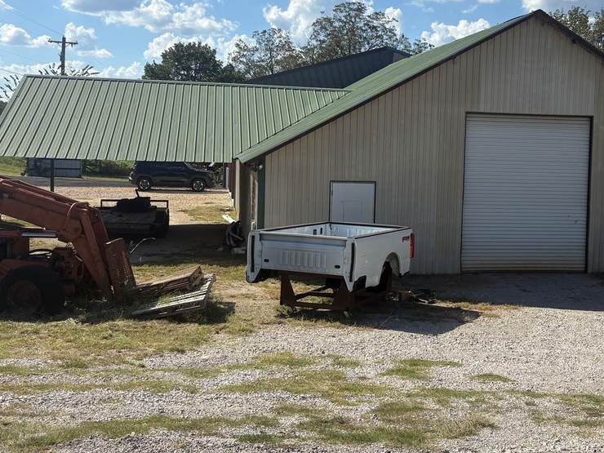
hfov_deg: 41.6
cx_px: 392
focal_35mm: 45
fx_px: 785
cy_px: 172
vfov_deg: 32.0
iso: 50
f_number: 1.6
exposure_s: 1/4608
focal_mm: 5.96
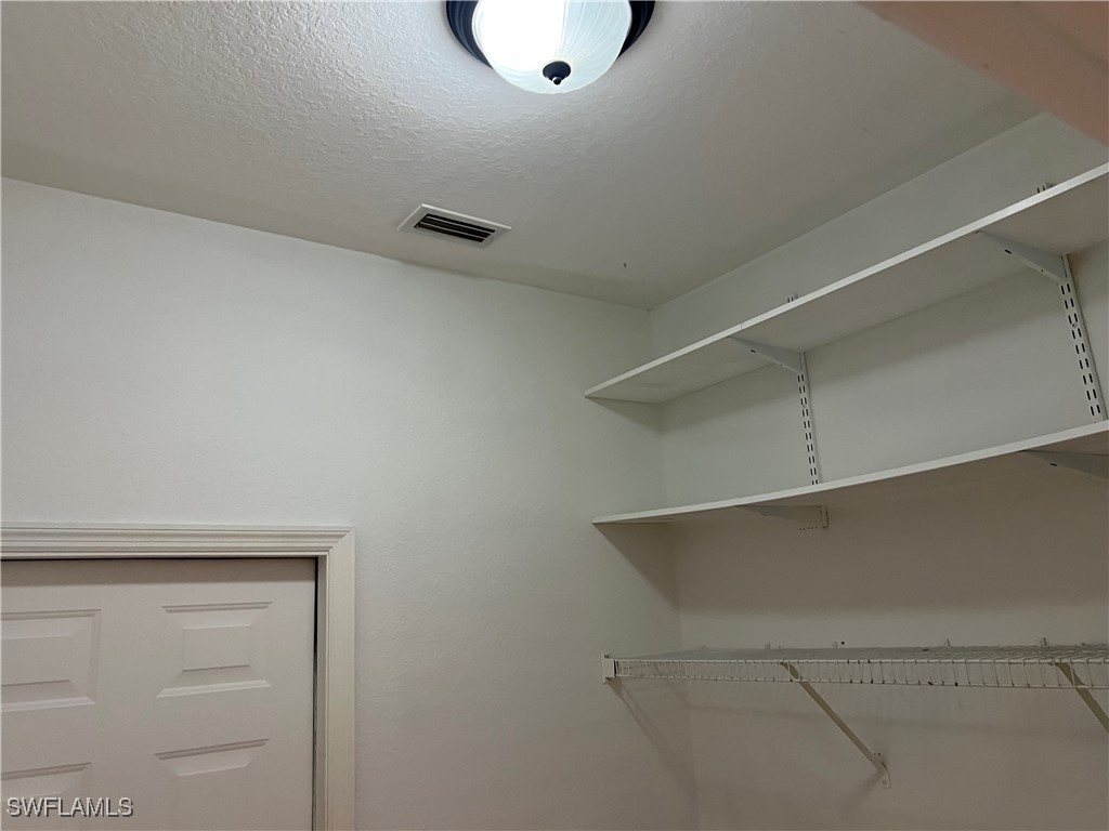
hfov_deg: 67.3
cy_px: 416
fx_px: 833
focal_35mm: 26
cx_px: 554
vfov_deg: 53.1
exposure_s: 1/60
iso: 200
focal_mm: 5.7
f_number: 1.5
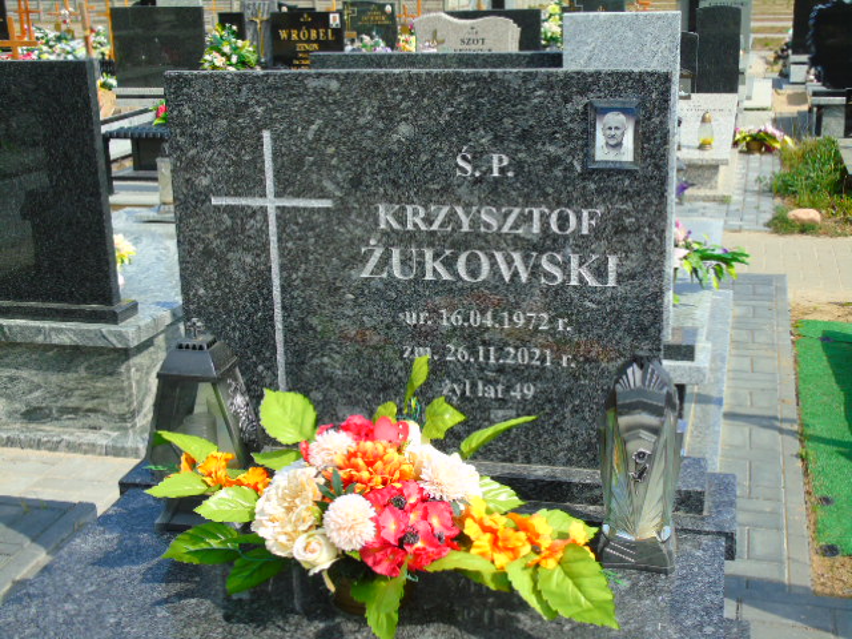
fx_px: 1132
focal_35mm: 46
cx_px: 426
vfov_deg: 31.5
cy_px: 320
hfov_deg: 41.2
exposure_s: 1/640
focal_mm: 8.2
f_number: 4.1
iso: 80
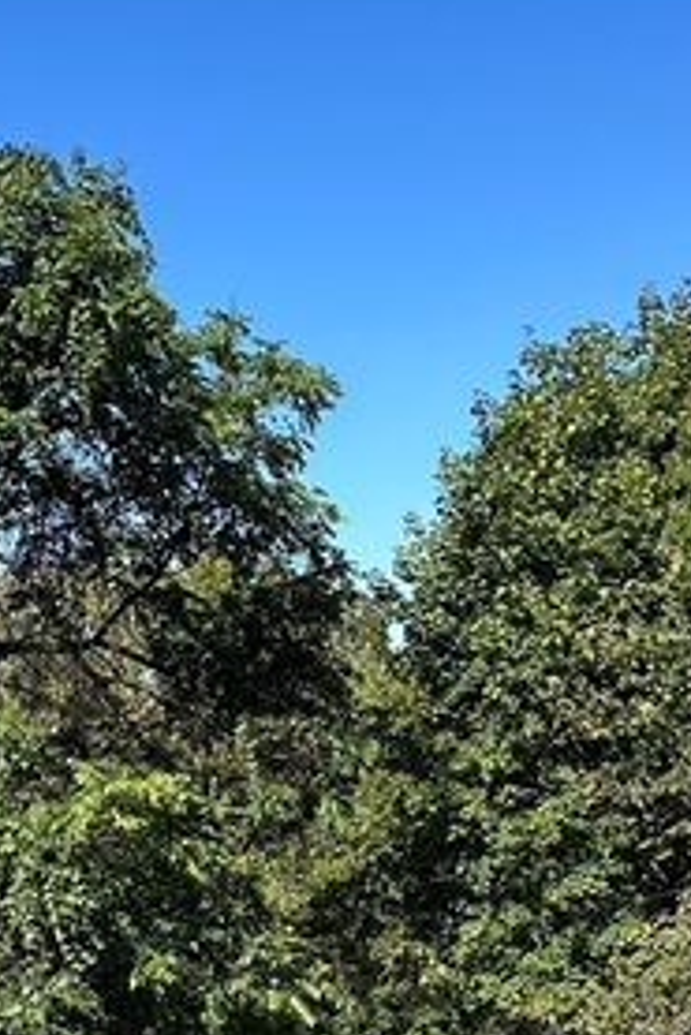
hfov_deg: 22.6
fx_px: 1725
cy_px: 831
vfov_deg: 32.5
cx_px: 284
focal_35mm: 60
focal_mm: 6.86
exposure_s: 1/2469
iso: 80
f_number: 1.78
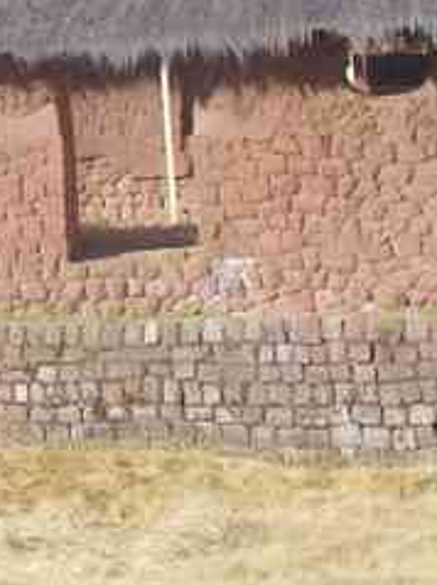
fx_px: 1838
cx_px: -475
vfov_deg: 17.4
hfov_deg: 11.9
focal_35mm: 109
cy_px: -69
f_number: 11
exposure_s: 1/50
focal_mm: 18
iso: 200
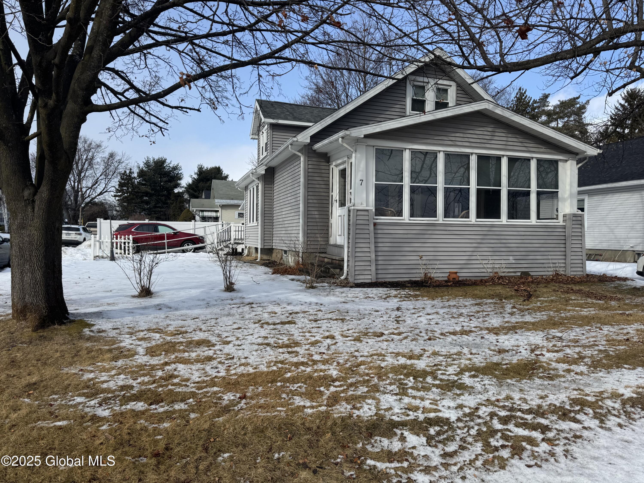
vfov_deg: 56.8
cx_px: 322
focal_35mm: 24
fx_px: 446
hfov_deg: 71.6
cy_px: 242
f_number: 1.78
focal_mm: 6.76
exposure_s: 1/4310
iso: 80
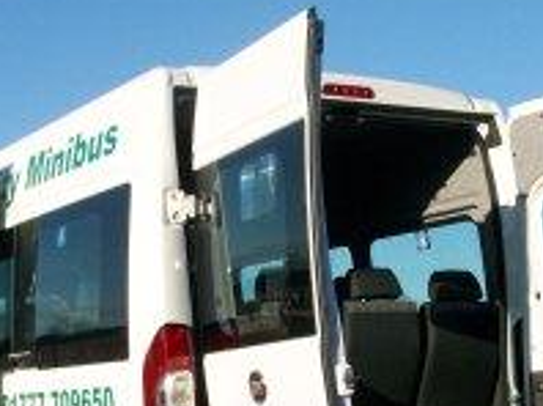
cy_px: 376
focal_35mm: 77
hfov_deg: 25.4
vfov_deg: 18.7
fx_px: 1206
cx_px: 241
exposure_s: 1/268
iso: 64
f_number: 5.5
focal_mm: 5.7
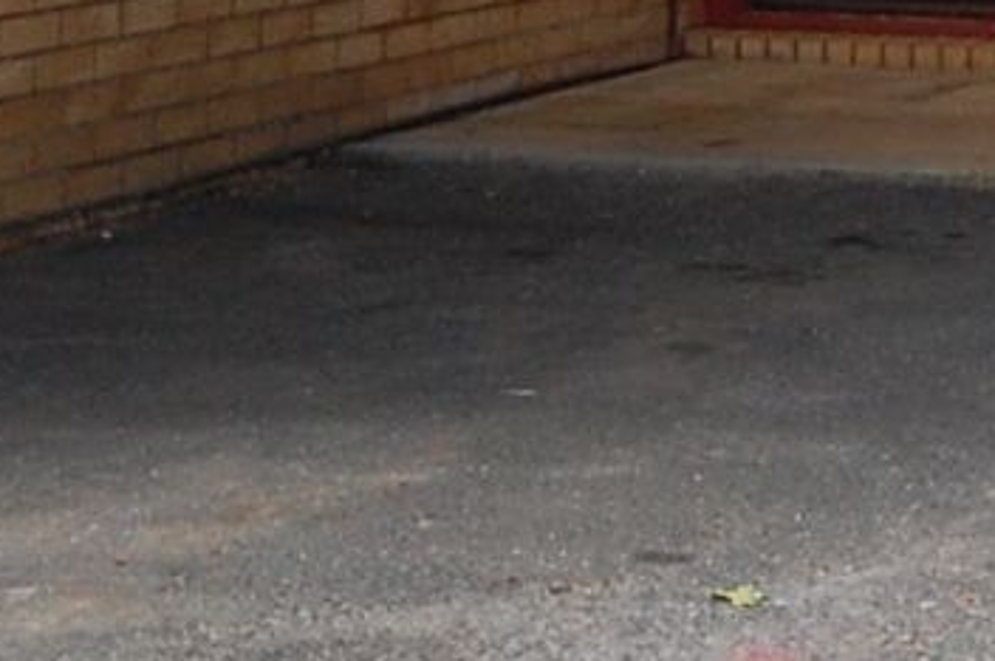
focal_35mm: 163
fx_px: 4506
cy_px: -655
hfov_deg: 12.1
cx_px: 1405
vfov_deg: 8.0
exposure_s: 1/100
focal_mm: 17
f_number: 5.3
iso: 400
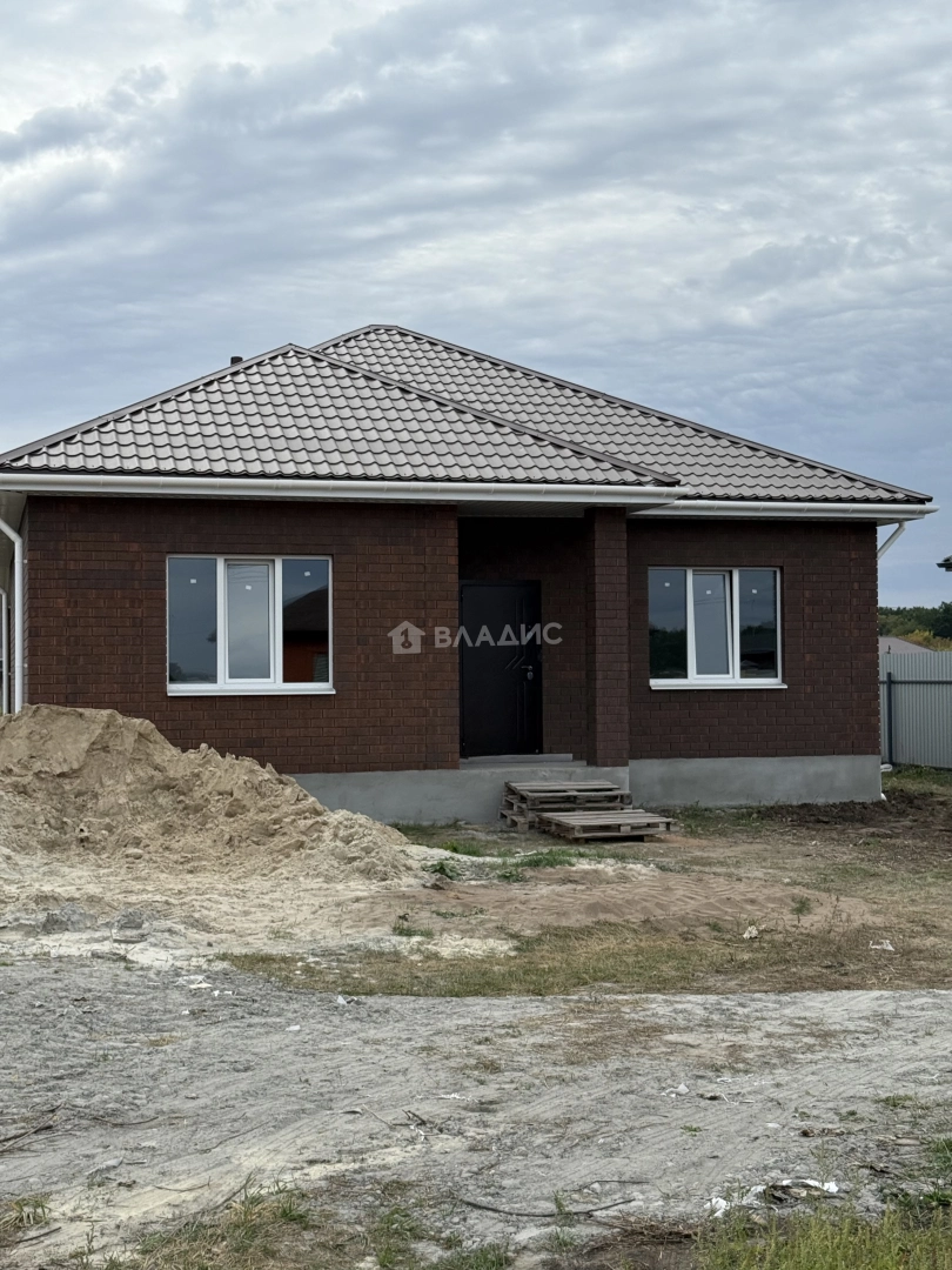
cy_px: 635
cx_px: 476
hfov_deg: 30.3
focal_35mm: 48
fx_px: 1760
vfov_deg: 39.7
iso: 64
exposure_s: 1/3704
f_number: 1.78
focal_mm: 6.76
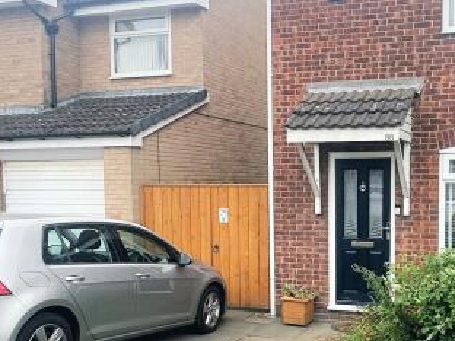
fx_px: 605
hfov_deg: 40.2
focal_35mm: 46
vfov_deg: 31.2
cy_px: 230
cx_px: 337
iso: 40
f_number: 2.2
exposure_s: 1/440
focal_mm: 2.22
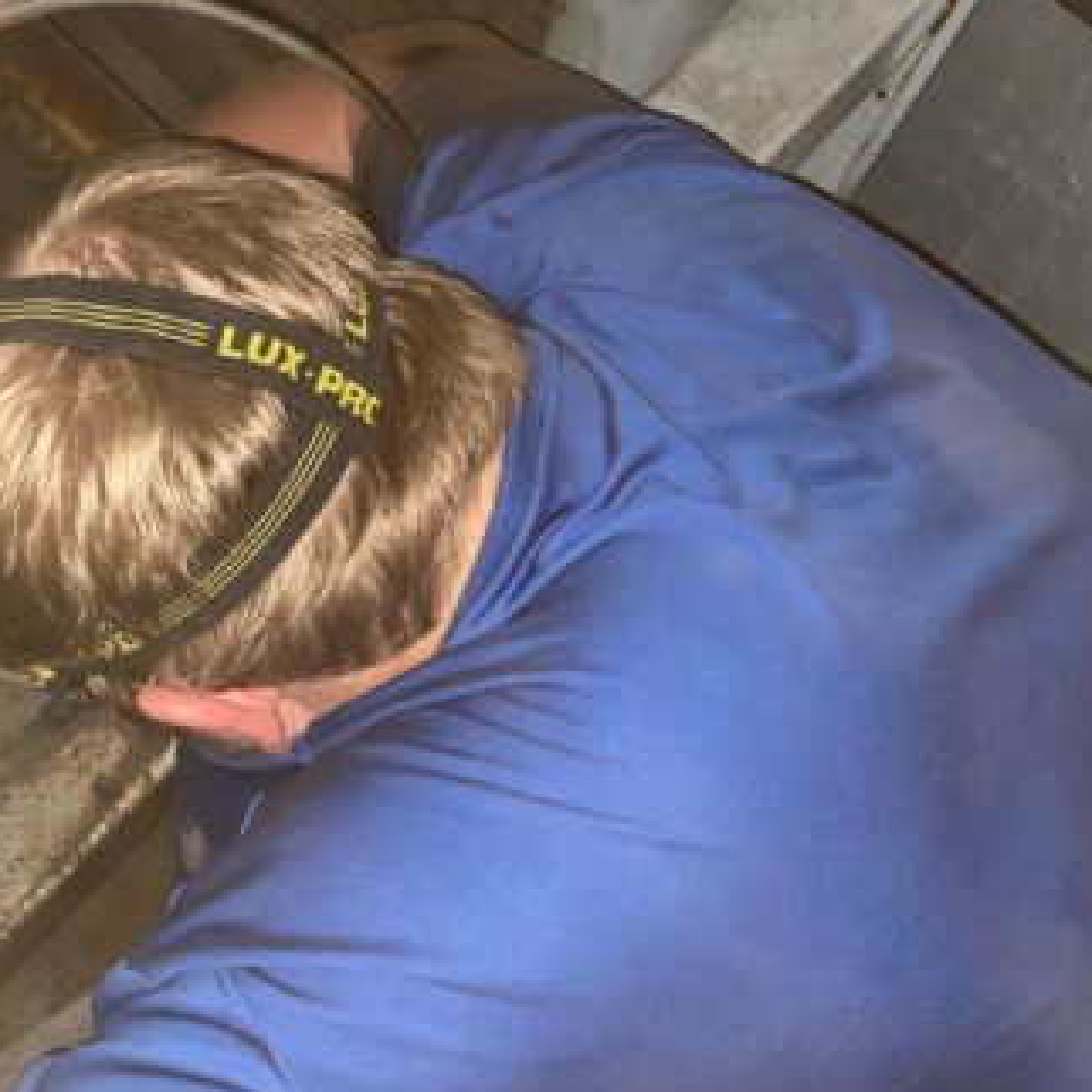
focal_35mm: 40
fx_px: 1428
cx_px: 431
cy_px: 434
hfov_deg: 41.6
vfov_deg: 41.7
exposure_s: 1/17
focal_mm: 4.25
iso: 80
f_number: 1.8
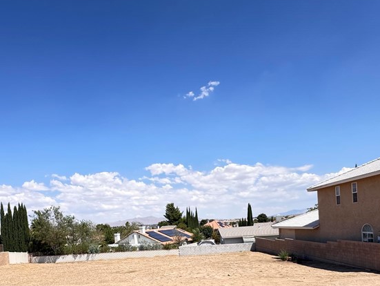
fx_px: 286
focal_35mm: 26
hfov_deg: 65.8
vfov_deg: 49.7
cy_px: 233
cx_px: 132
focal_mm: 2.22
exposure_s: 1/1110
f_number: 2.2
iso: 50
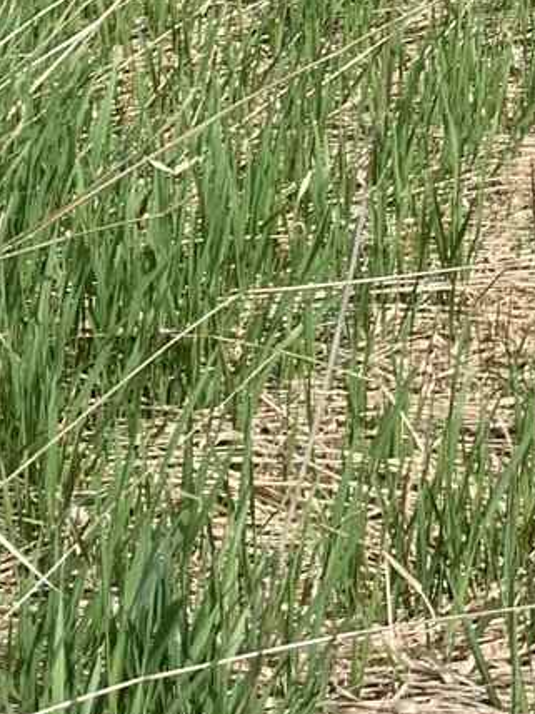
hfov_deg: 10.5
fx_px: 2885
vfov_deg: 12.0
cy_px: -862
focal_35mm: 140
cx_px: 582
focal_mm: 4.25
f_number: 1.8
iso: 25
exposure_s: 1/1427
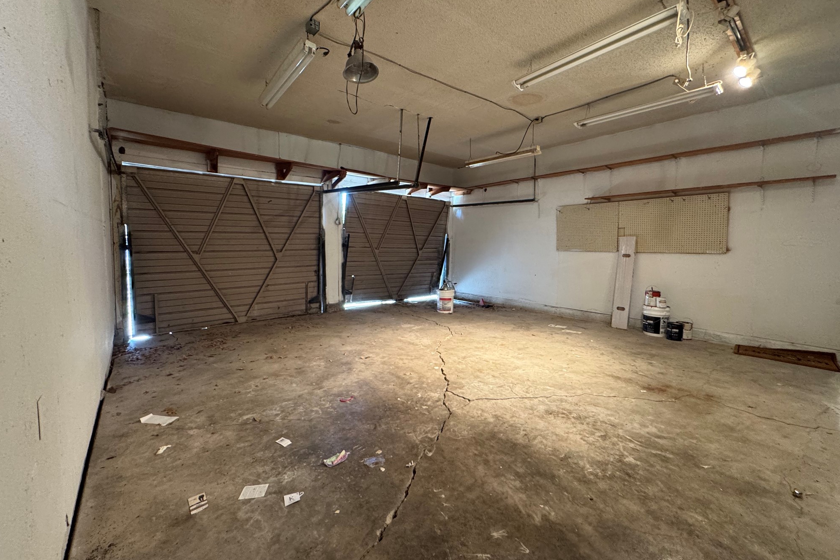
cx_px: 430
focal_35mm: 15
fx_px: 350
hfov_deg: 100.4
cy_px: 260
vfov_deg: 77.2
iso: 500
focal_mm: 2.22
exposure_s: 1/60
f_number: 2.2
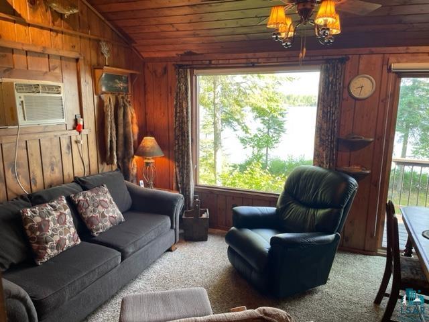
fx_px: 322
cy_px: 161
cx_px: 214
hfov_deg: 67.3
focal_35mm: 26
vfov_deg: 53.1
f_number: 1.6
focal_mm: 4.2
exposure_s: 1/120
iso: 100
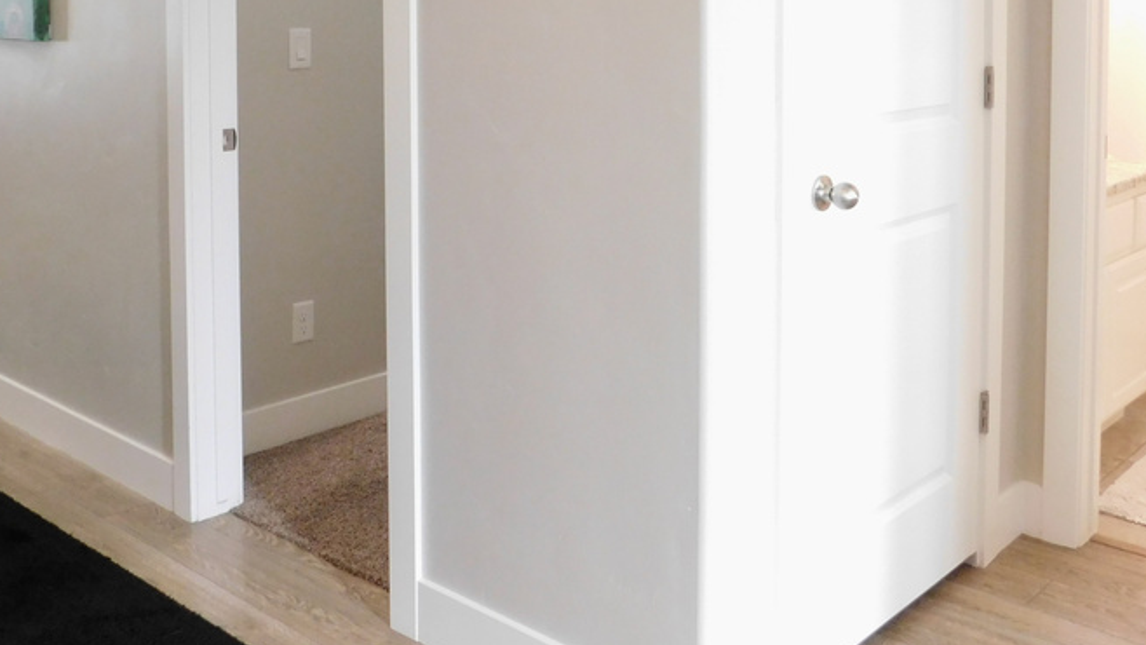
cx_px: 601
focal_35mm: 39
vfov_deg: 28.9
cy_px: 38
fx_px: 1185
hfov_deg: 51.6
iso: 360
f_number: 3
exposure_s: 1/30
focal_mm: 4
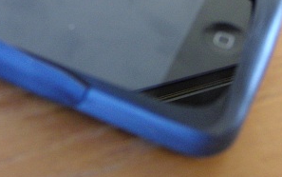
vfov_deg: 19.4
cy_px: 17
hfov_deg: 30.6
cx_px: 77
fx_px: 508
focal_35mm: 66
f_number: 3.6
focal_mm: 6.42
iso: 400
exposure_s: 1/2
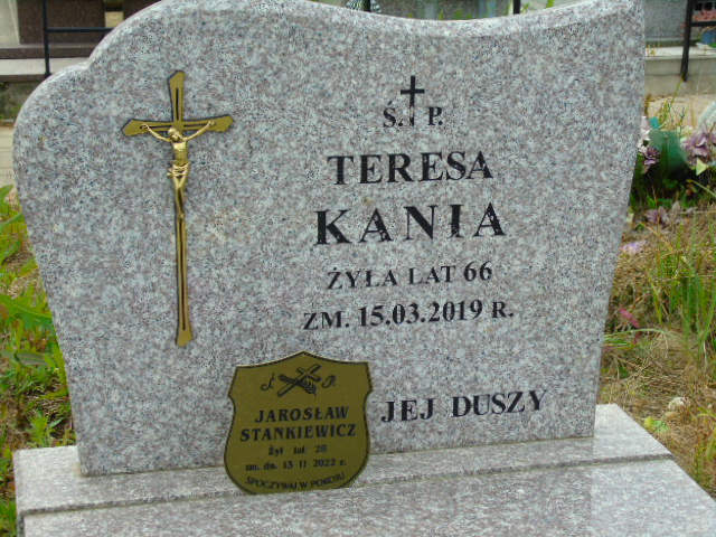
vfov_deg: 20.7
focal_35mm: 71
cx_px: 358
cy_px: 268
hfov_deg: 27.4
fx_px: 1469
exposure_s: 1/250
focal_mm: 13
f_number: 4.7
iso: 80
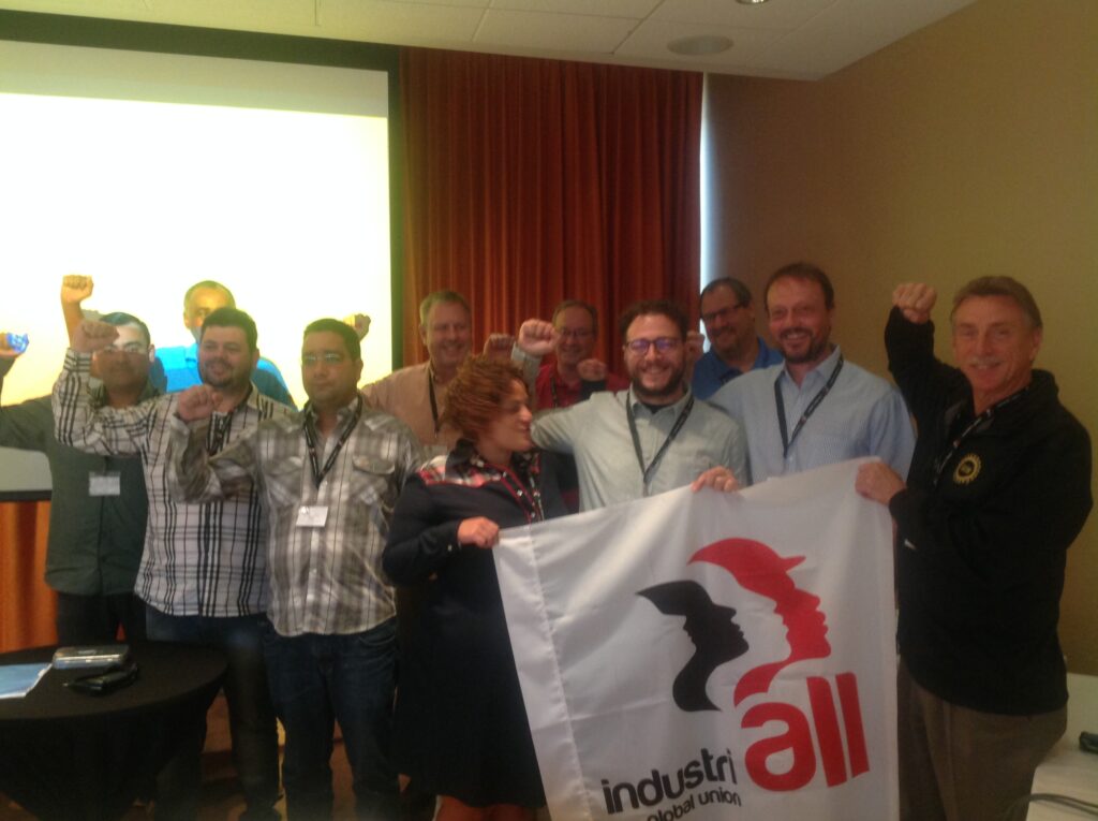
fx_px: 1109
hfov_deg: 52.7
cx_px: 549
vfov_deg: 40.6
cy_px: 410
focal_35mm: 35
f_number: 2.4
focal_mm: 4.28
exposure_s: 1/15
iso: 160
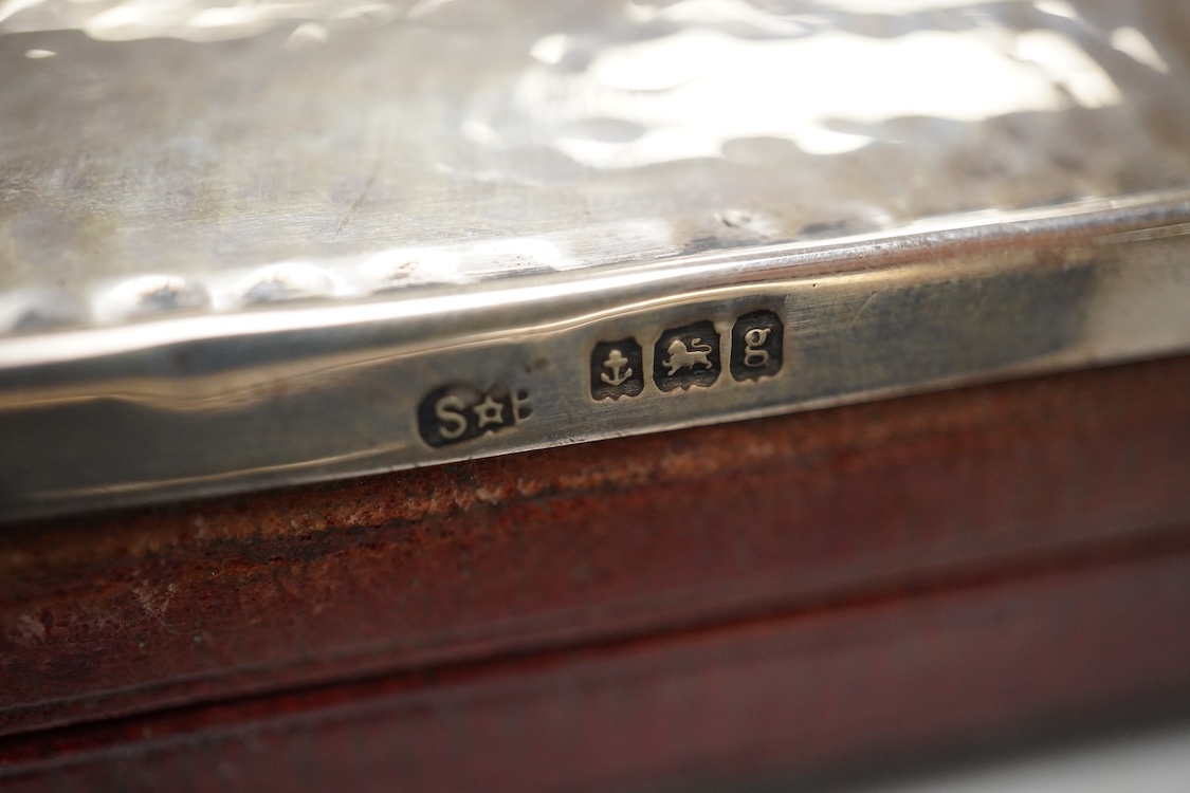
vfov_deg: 29.9
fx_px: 1487
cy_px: 396
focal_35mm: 45
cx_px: 595
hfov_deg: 43.6
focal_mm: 30
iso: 2500
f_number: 5.6
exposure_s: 1/400
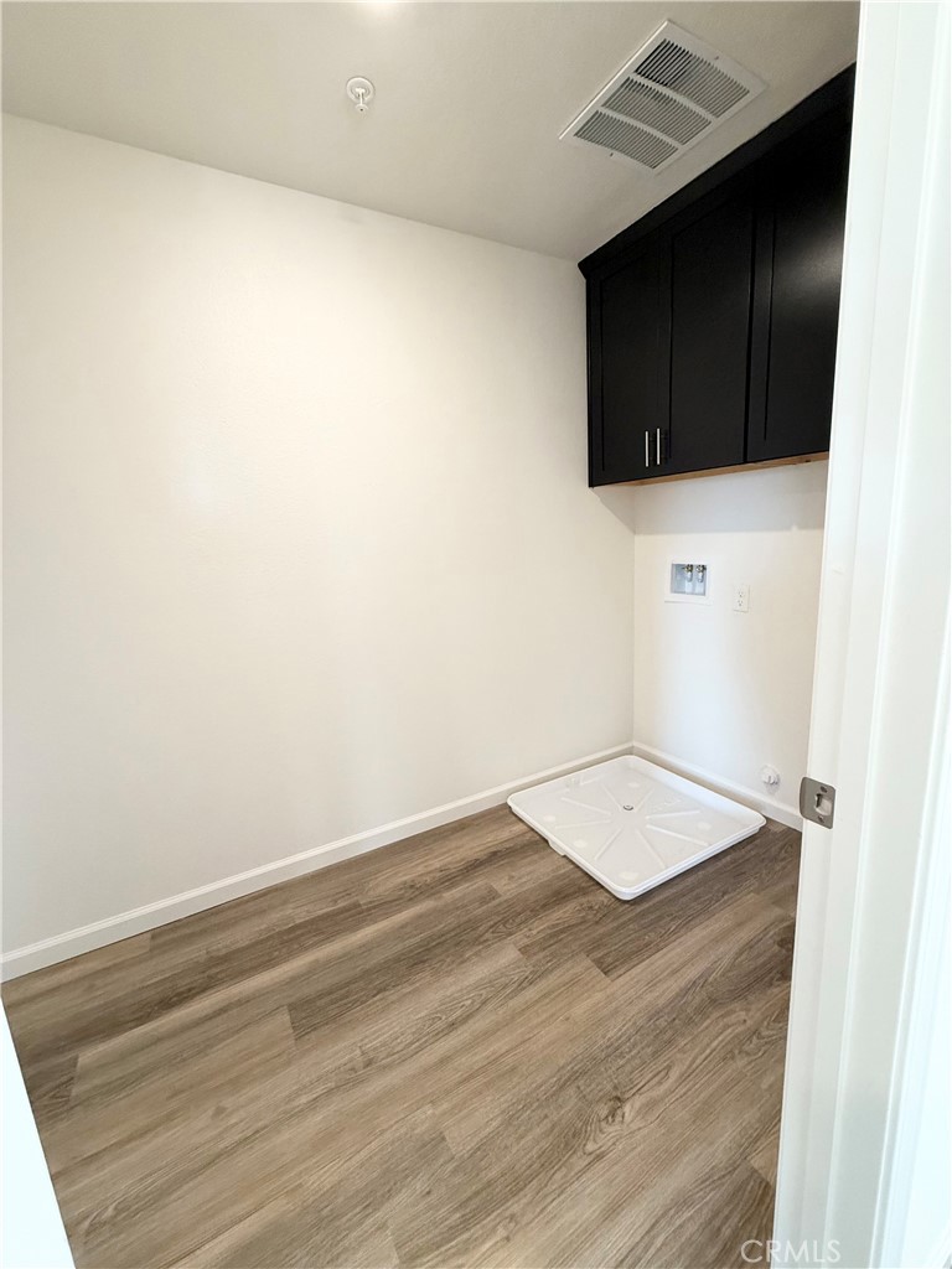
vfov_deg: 102.1
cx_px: 476
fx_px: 513
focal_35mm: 14
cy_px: 634
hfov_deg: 85.7
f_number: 2.2
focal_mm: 2.22
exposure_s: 1/120
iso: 320
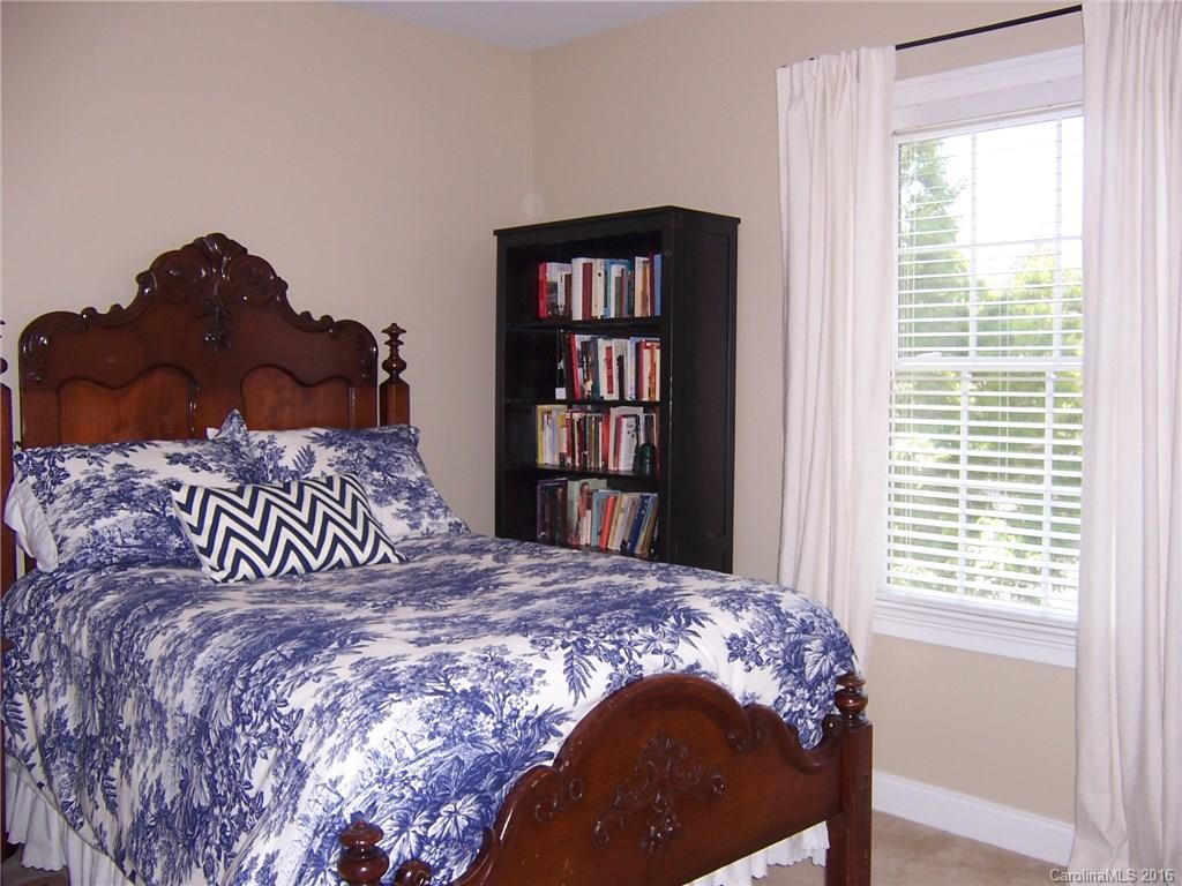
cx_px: 591
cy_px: 443
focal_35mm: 33
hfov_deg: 55.4
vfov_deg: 42.9
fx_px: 1127
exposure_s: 1/60
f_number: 2.8
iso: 80
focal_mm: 5.5
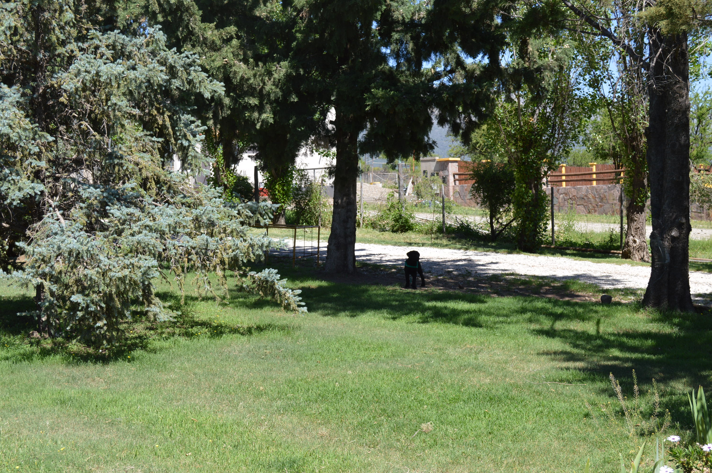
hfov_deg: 41.1
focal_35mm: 48
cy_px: 236
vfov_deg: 28.0
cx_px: 356
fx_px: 948
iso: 100
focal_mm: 32
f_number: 7.1
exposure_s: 1/200
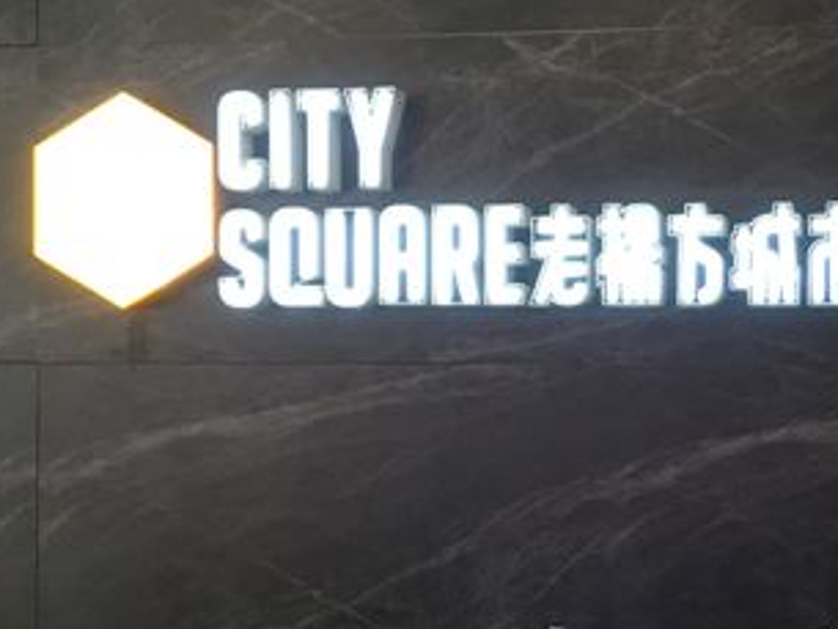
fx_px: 1841
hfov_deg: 25.3
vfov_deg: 19.3
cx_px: 643
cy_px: 448
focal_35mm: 76
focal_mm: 4.15
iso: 64
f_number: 2.2
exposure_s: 1/15
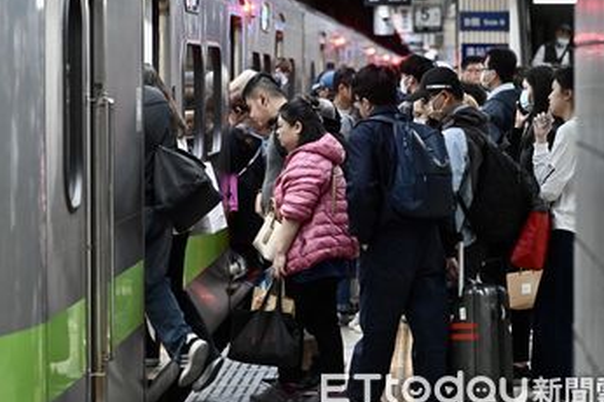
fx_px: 2615
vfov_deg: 8.8
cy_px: 192
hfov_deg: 13.2
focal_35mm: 156
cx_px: 290
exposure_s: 1/125
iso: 4000
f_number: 4
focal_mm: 135
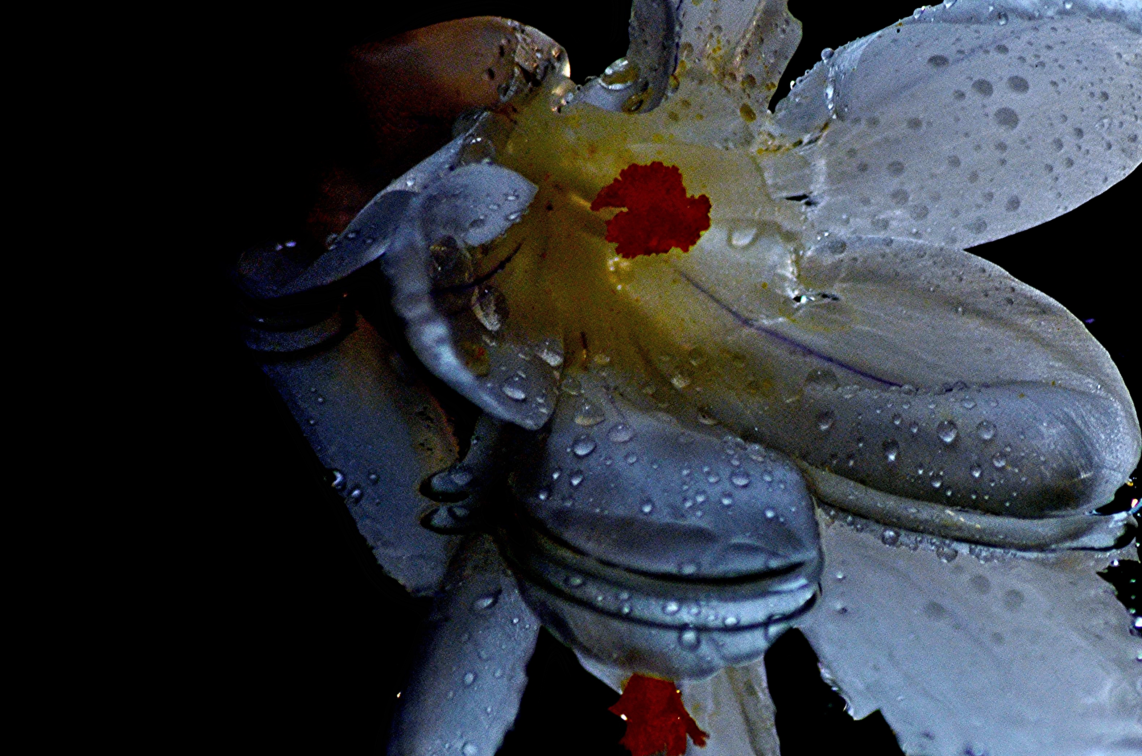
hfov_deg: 2.9
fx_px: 22285
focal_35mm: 704
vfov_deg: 1.9
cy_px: 473
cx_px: 637
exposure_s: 1/100
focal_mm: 300
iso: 800
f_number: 9
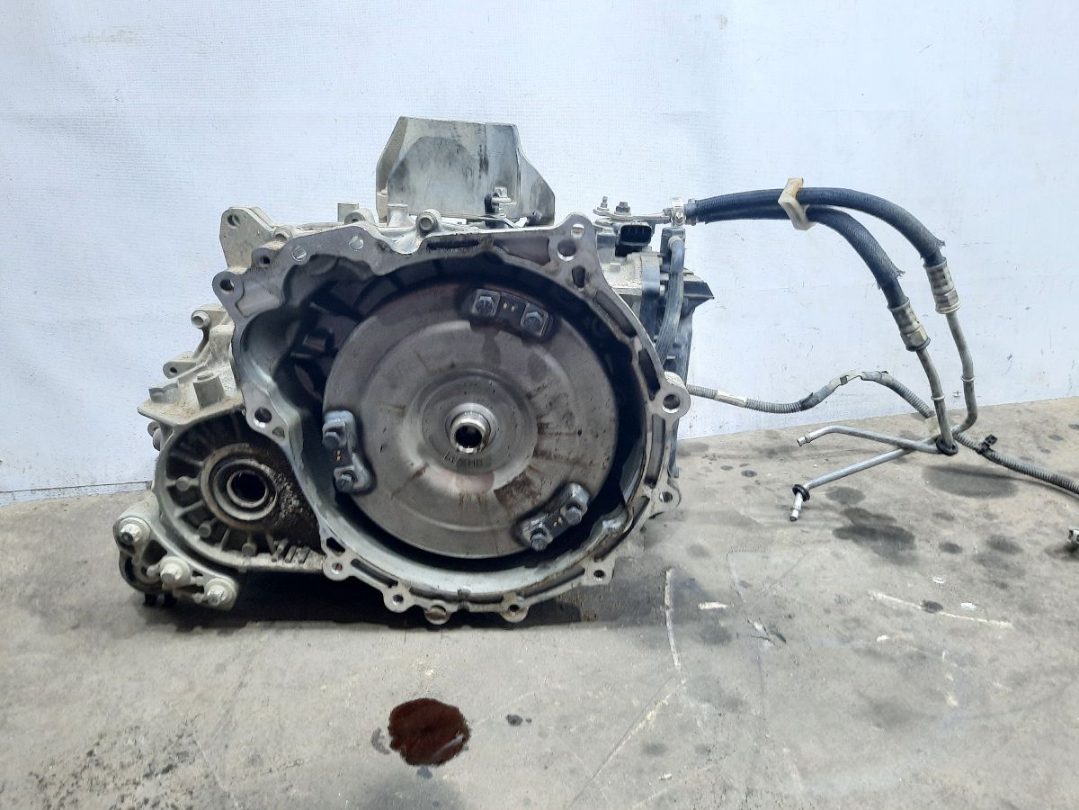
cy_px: 405
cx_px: 540
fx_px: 779
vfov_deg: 54.9
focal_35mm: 25
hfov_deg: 69.4
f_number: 2
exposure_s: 1/33
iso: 400
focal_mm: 4.6
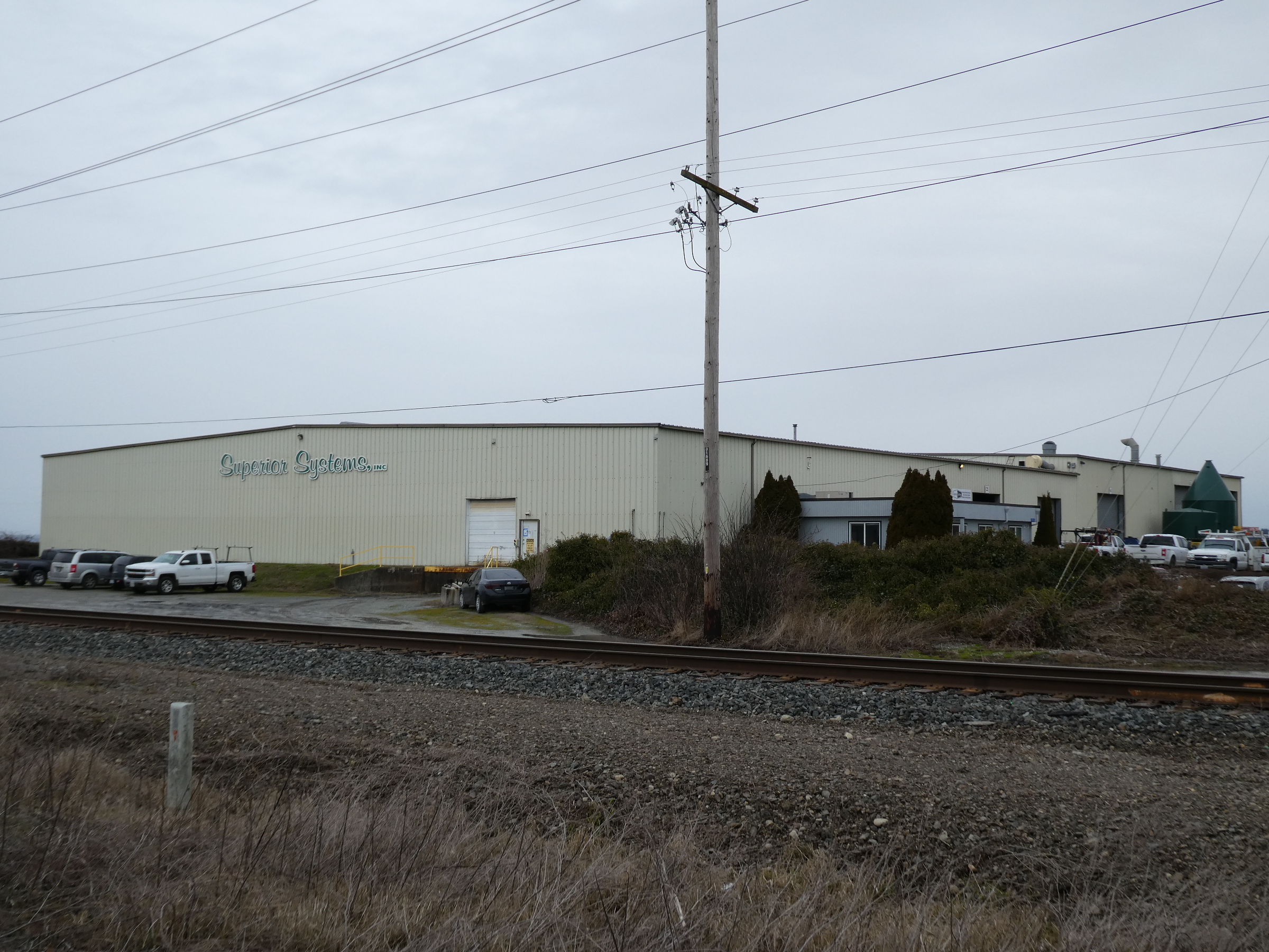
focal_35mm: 40
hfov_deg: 46.8
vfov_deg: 36.0
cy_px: 476
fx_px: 1466
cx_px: 634
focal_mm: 7.2
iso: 80
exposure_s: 1/500
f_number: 3.8
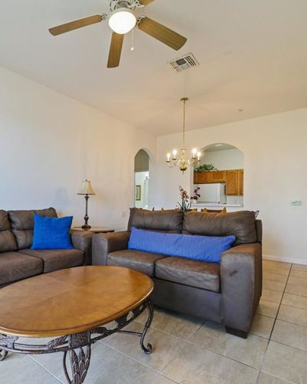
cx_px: 100
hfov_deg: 68.6
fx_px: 216
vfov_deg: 83.3
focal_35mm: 19
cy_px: 187
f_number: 4
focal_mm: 7
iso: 800
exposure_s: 1/60
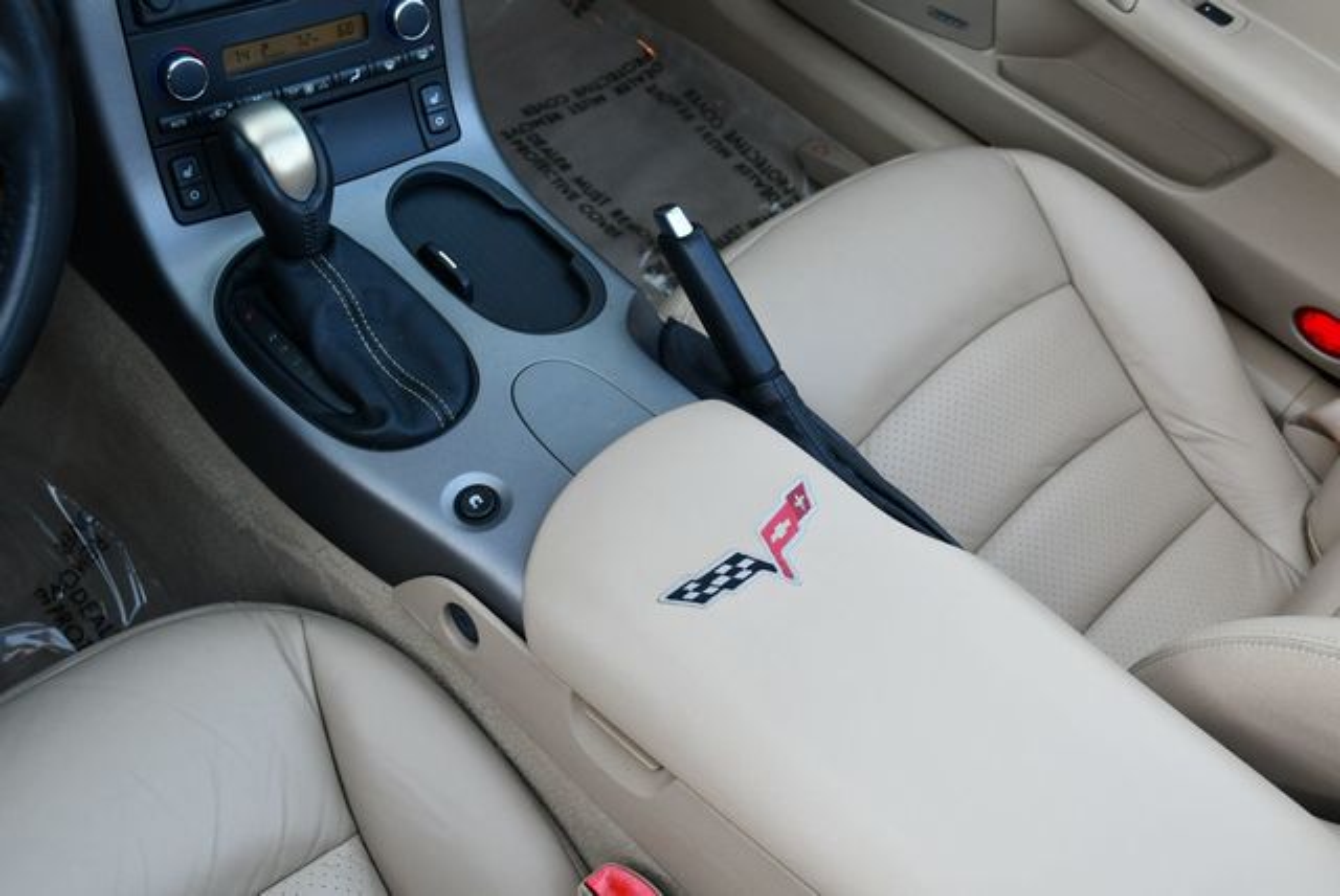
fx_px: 1490
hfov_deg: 48.4
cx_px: 670
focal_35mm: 40
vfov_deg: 33.5
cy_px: 448
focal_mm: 20
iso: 400
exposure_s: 1/250
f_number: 4
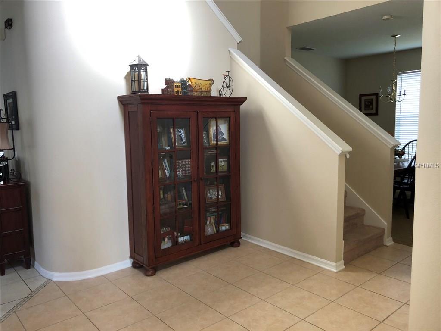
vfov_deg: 49.7
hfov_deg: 63.4
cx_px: 220
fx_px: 357
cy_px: 166
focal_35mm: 28
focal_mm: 3.99
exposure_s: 1/30
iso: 32
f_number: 1.8
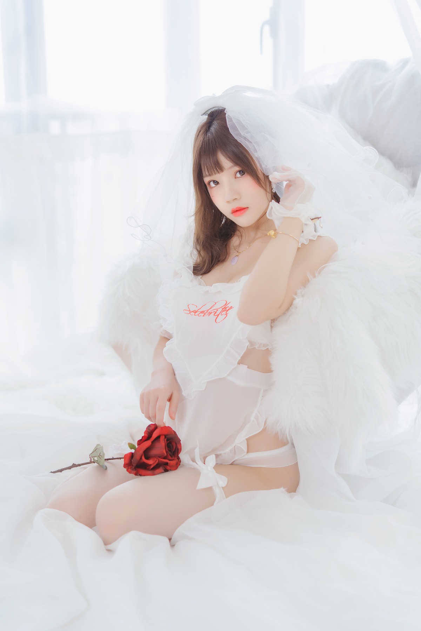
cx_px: 210
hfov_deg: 27.0
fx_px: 877
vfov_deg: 39.6
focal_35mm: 50
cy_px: 316
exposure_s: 1/200
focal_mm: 50
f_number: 2
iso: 200
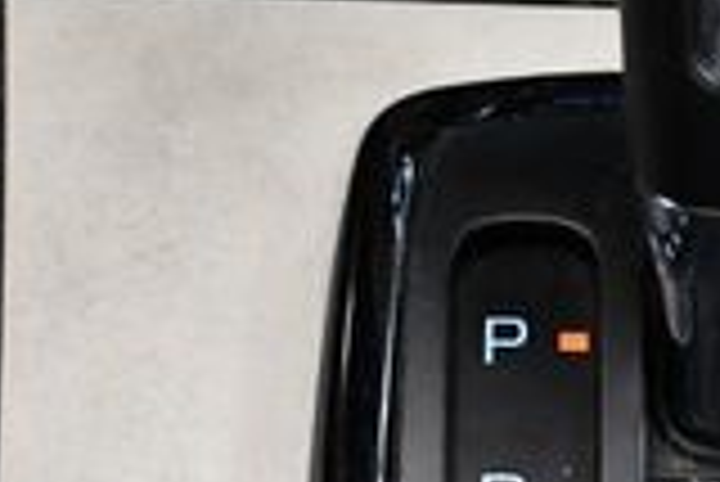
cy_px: 367
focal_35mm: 200
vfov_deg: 6.9
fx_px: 4004
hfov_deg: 10.2
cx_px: 770
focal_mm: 25
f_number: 4
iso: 3200
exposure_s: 1/80
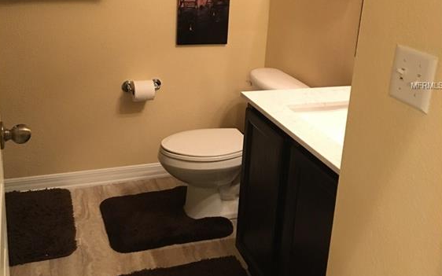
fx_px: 506
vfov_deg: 30.2
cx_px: 220
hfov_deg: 47.2
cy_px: 86
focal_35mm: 42
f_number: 2.2
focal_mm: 4.15
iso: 200
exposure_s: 1/15
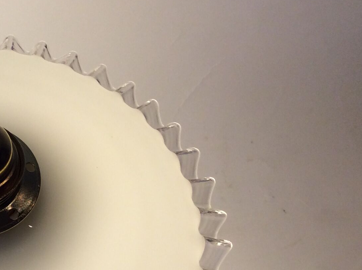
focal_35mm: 76
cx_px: -50
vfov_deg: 19.2
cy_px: 210
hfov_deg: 23.8
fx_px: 794
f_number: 2.4
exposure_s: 1/100
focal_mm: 3.3
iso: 40
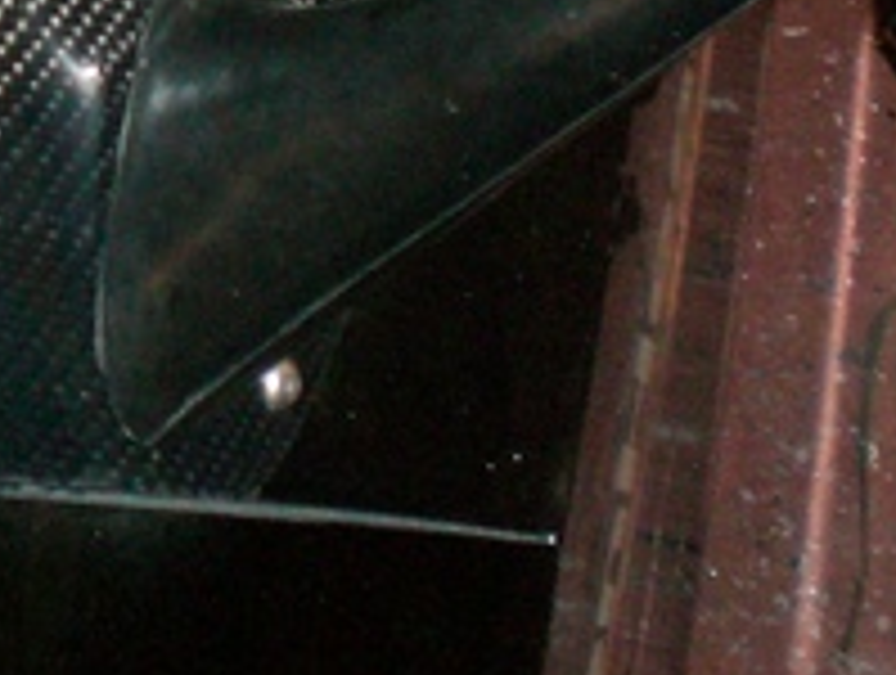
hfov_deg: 15.3
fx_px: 3164
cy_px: -225
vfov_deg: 11.8
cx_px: -279
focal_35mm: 122
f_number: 3.1
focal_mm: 6.3
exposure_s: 1/60
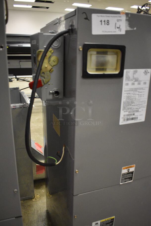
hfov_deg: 43.7
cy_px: 113
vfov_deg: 61.9
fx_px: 188
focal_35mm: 30
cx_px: 76
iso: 3200
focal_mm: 20
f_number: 3.5
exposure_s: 1/125
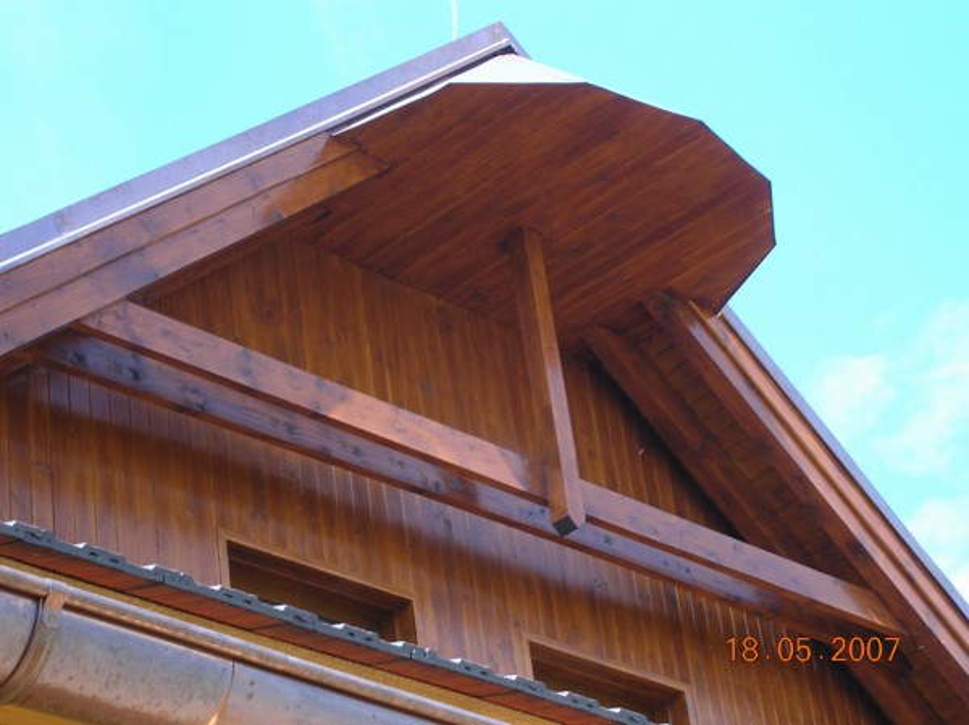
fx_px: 2797
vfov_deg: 14.8
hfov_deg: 19.7
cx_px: 484
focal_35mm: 100
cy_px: 362
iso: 50
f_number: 4.8
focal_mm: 16.7
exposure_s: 1/70.8
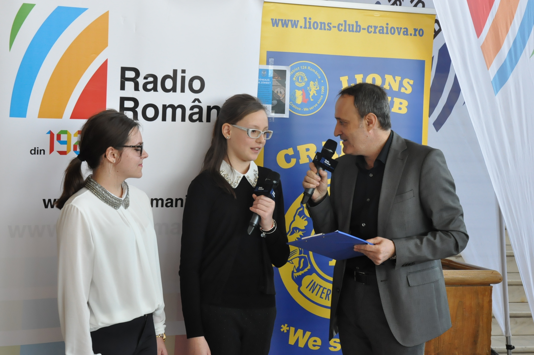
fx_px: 1067
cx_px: 267
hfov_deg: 28.1
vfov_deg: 18.9
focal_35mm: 72
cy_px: 178
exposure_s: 1/100
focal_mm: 48
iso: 1600
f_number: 10
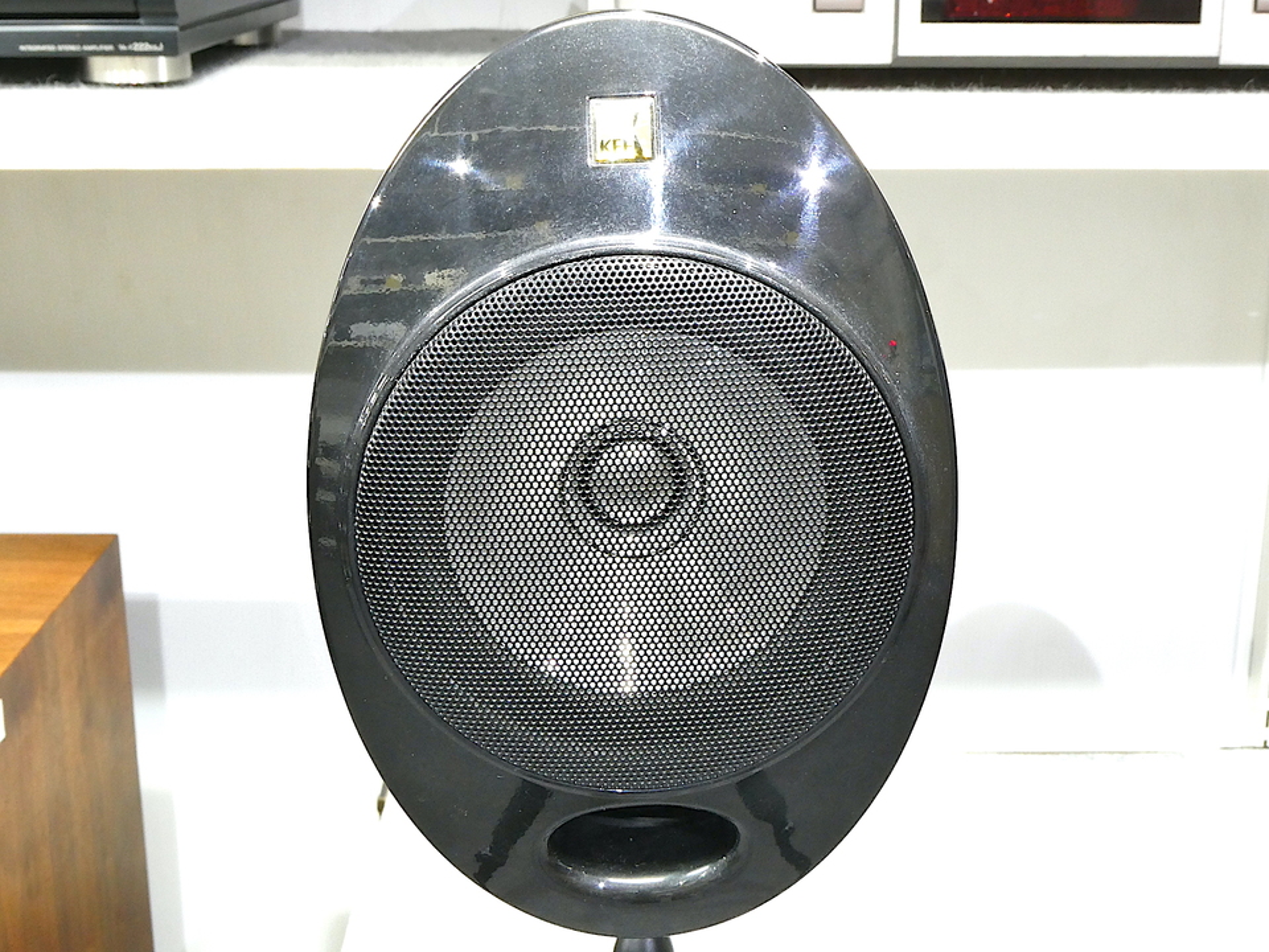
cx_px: 634
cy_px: 476
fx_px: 1833
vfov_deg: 29.1
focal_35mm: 50
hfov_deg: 38.2
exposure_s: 1/1.6
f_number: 7.1
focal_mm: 9
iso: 400
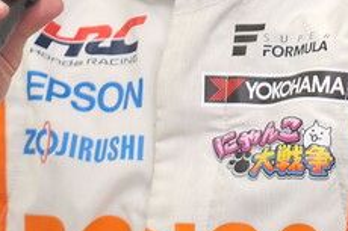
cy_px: -98
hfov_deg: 2.7
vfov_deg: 1.8
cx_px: 156
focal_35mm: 751
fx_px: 7254
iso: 400
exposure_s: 1/142
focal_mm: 160
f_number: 2.8
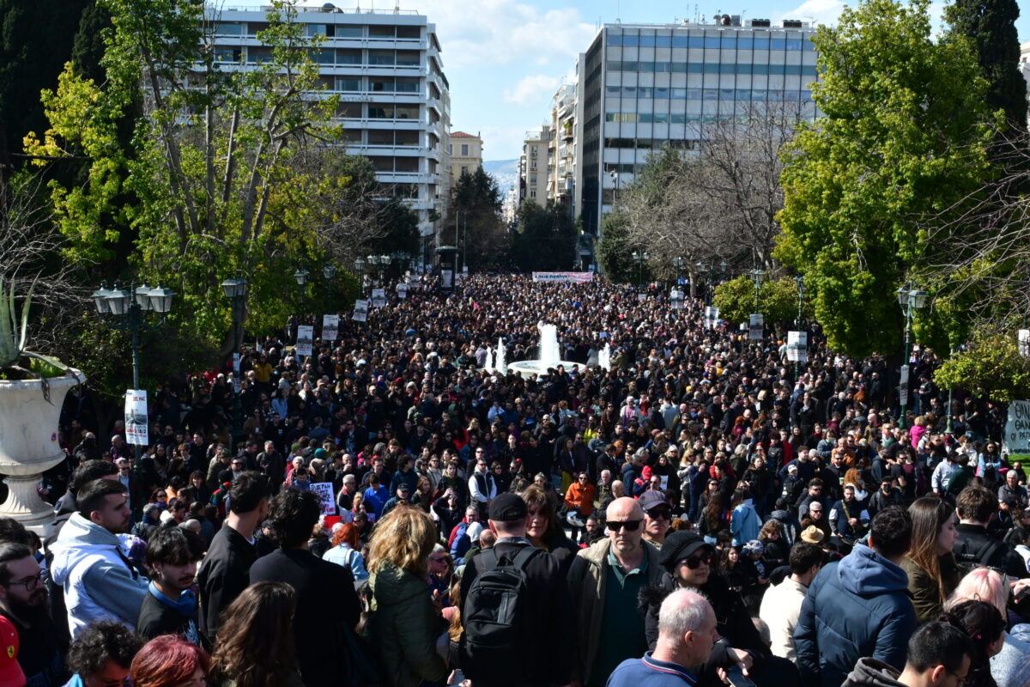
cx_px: 515
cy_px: 344
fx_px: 1202
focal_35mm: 42
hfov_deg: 46.4
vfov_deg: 31.9
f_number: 16
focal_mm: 28
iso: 800
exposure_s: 1/320
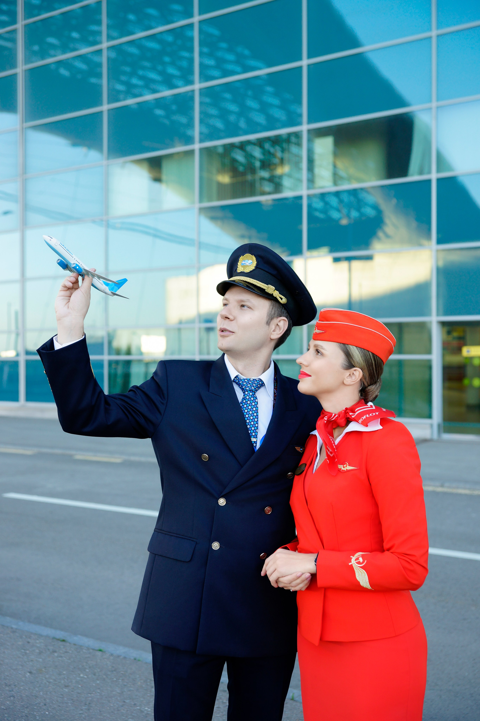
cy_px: 360
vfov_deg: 43.6
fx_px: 900
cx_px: 240
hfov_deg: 29.9
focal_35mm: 45
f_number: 3.5
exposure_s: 1/125
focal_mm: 45
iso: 320
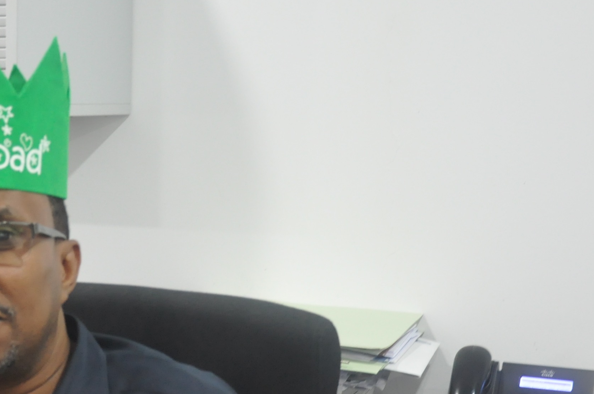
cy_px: 276
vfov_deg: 16.0
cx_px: 16
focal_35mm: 85
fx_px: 1401
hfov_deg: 23.1
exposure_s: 1/15
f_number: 4
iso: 800
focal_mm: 22
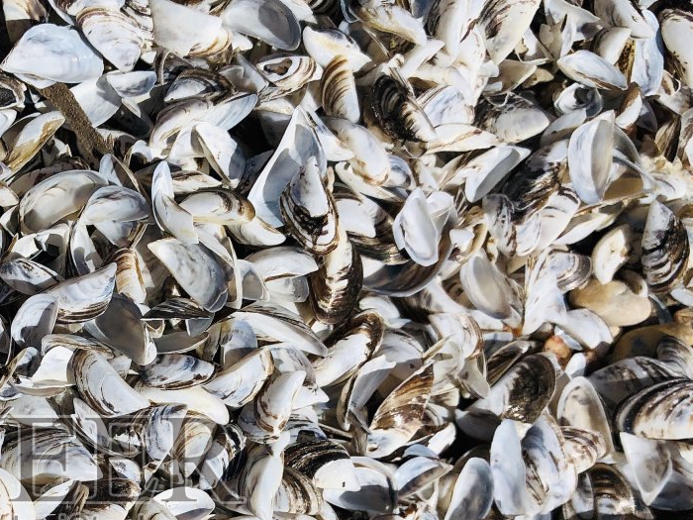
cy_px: 483
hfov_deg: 29.2
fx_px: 1281
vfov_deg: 22.3
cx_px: 82
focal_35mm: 64
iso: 25
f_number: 1.8
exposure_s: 1/5348
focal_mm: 3.99
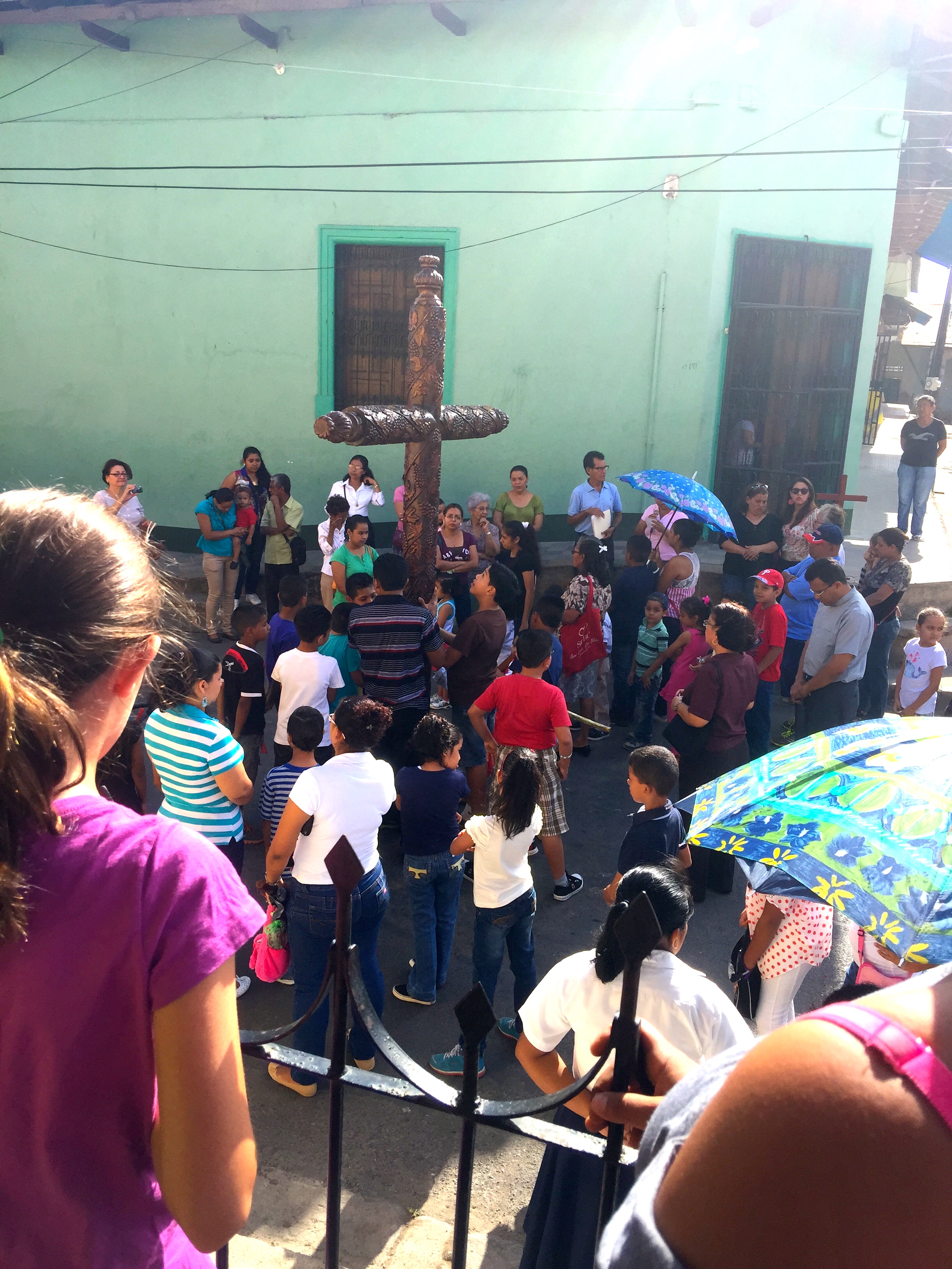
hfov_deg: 48.2
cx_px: 476
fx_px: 1063
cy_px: 634
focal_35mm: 29
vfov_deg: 61.7
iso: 32
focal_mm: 4.15
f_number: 2.2
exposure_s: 1/942
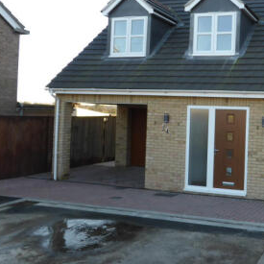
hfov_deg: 35.8
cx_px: 227
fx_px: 388
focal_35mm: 45
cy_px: 105
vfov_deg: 37.4
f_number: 3.3
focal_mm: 4.3
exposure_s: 1/200
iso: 100
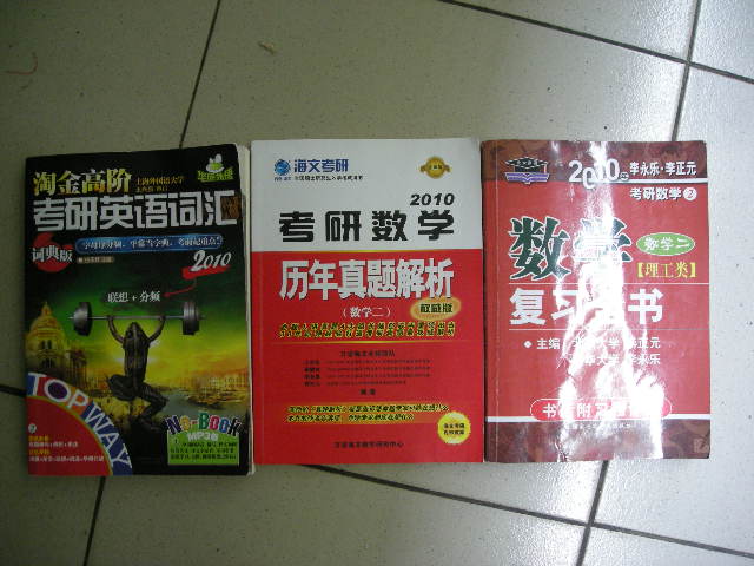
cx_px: 377
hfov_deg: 52.6
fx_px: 762
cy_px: 283
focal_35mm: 35
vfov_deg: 40.7
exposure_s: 1/60
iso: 255
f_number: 2.8
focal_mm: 5.7
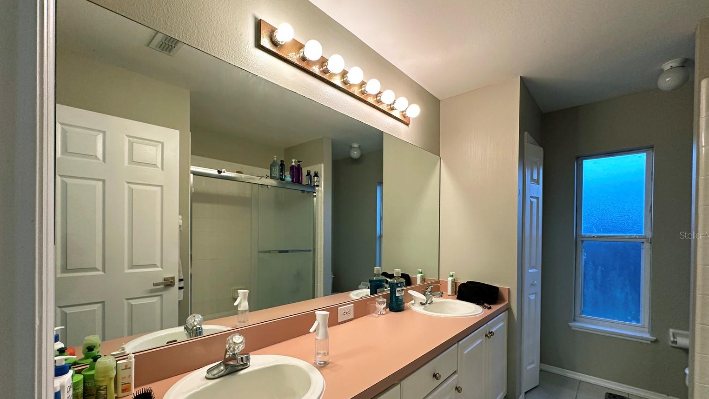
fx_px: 301
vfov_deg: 66.6
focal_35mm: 16
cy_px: 235
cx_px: 351
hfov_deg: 99.4
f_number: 2.2
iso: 320
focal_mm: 2.22
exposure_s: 1/120
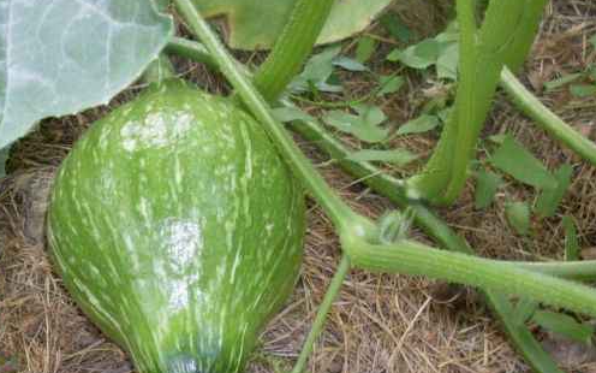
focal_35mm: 65
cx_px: 159
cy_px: 270
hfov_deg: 31.0
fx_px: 1056
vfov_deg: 19.9
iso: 100
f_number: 2.8
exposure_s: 1/45
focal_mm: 6.3
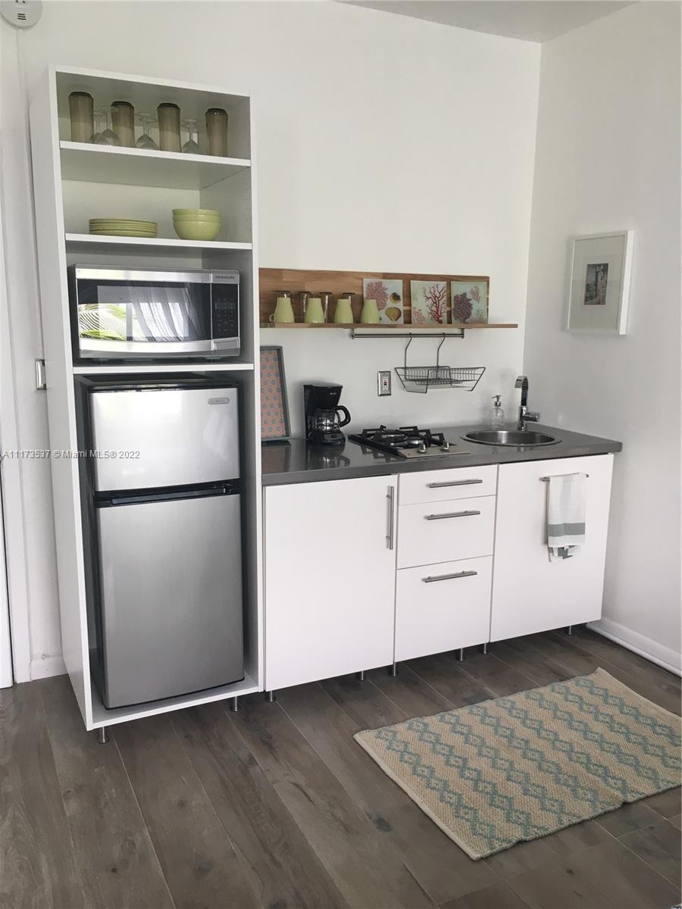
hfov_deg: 48.2
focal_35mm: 29
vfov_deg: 61.7
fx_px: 762
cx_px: 341
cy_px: 454
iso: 32
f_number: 2.2
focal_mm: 4.15
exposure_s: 1/40
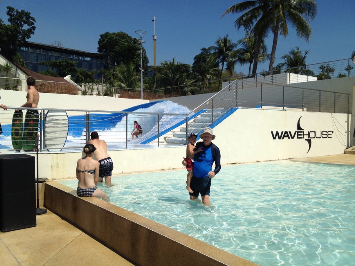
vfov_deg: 40.7
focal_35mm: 35
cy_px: 133
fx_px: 359
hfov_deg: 52.6
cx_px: 178
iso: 64
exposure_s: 1/4255
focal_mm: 4.28
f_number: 2.4
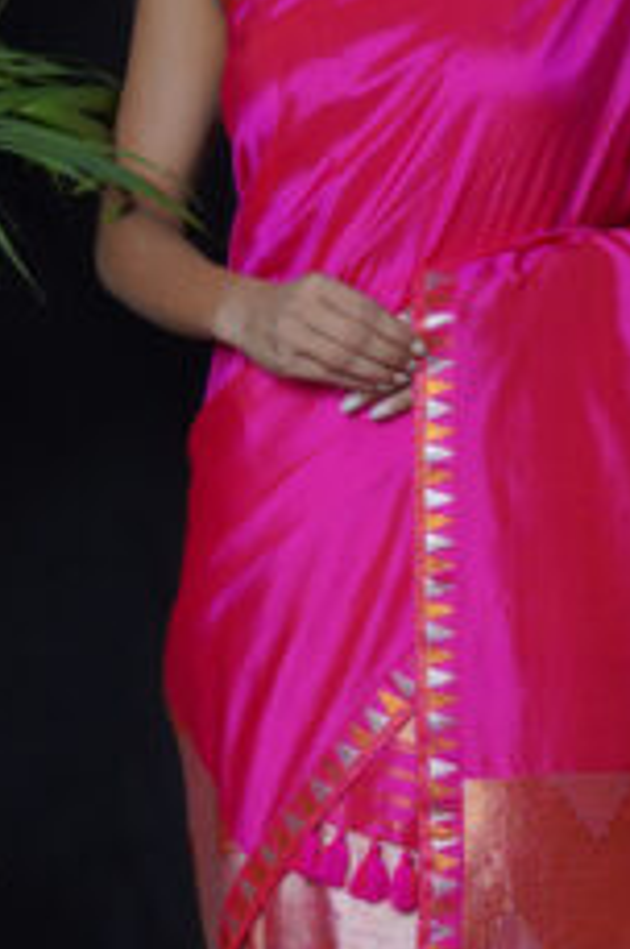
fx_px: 3303
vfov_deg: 16.3
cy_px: 595
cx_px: 448
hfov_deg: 10.9
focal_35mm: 125
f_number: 6.3
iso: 320
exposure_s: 1/160
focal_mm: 42.5
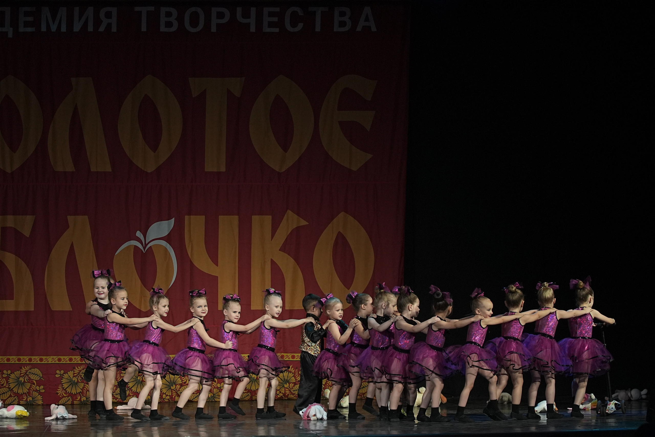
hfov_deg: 19.5
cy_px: 218
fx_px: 1910
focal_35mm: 105
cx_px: 328
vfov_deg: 13.0
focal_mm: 70
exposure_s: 1/400
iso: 2000
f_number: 4
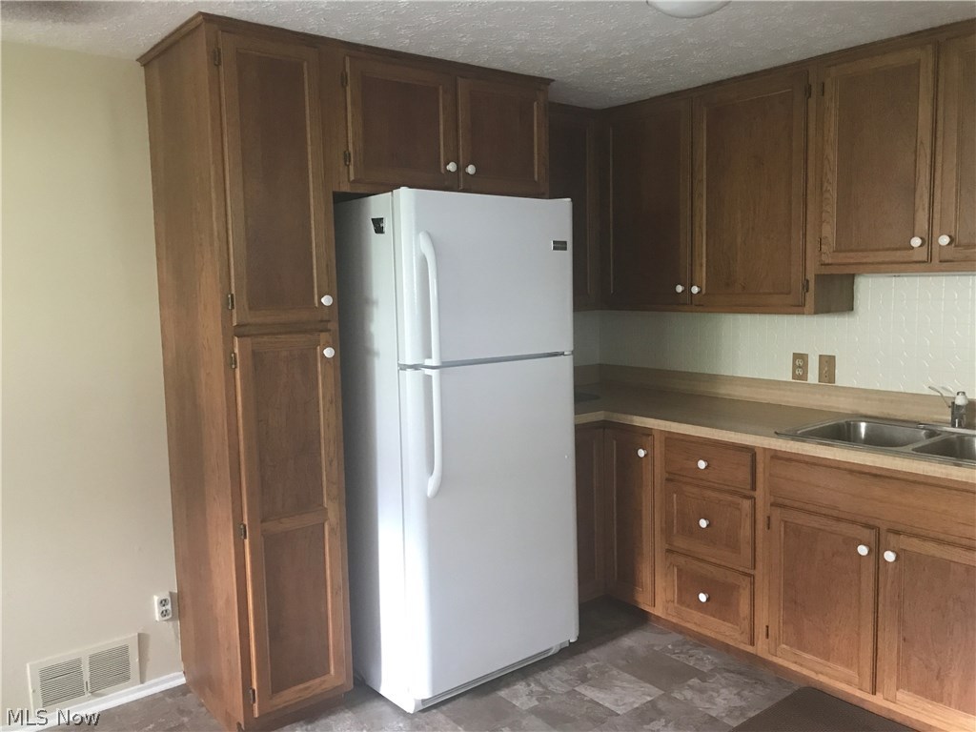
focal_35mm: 28
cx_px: 488
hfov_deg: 63.4
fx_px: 789
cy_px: 366
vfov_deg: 49.7
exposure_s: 1/7
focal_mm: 3.99
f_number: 1.8
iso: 100
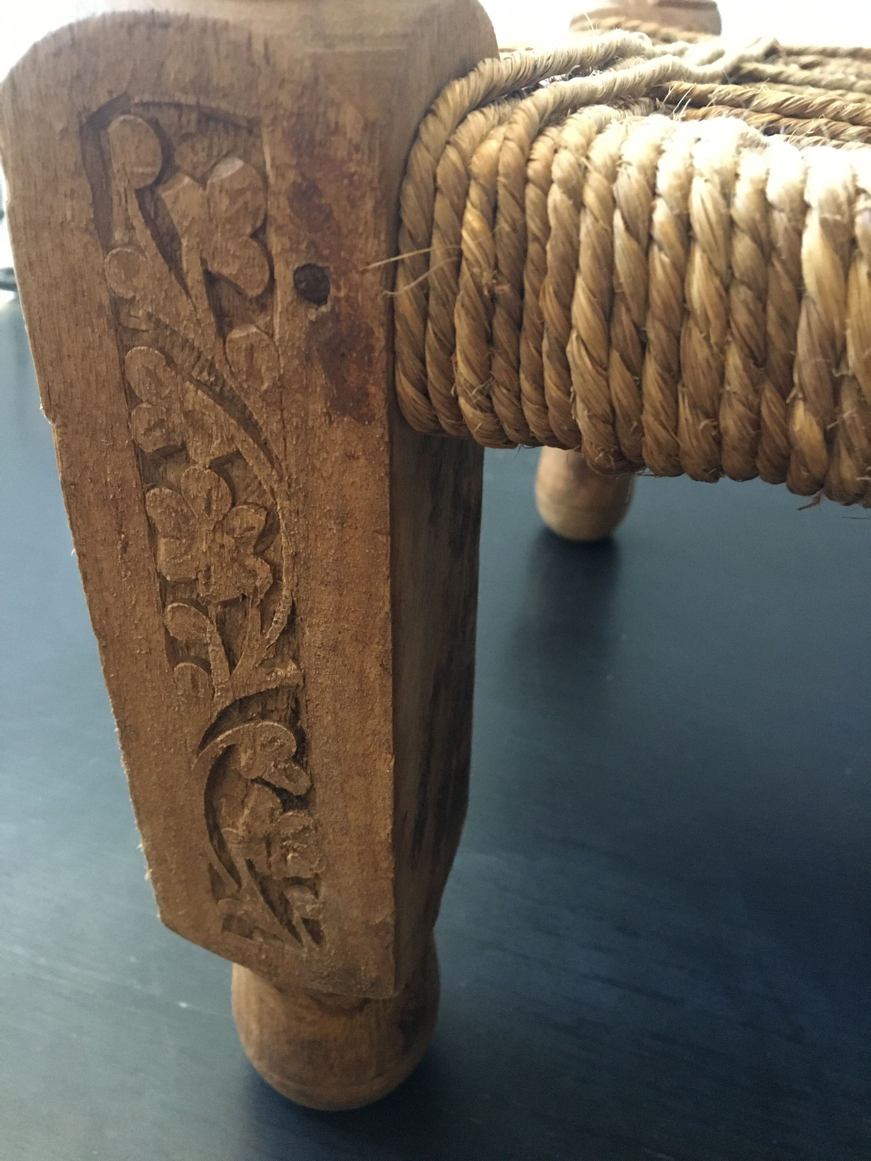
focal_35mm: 29
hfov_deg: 48.2
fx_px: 973
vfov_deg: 61.7
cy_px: 580
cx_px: 436
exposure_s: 1/17
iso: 320
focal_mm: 4.15
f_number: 2.2
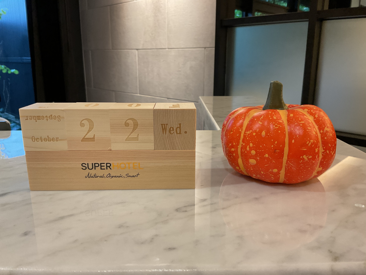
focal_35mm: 29
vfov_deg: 48.2
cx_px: 183
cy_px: 138
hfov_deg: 61.7
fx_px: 307
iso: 100
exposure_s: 1/60
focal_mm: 3
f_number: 1.8
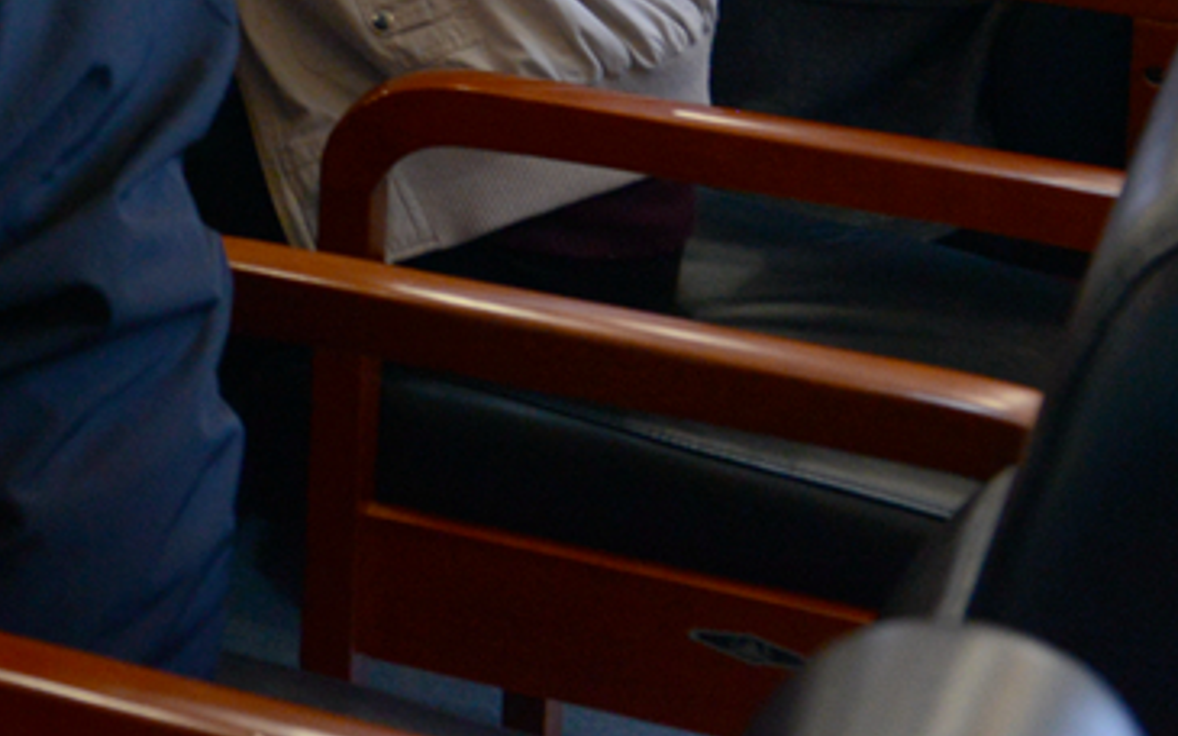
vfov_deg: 9.1
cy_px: -838
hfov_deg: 13.9
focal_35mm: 134
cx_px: -959
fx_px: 4301
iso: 1250
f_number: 5
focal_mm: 32
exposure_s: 1/100
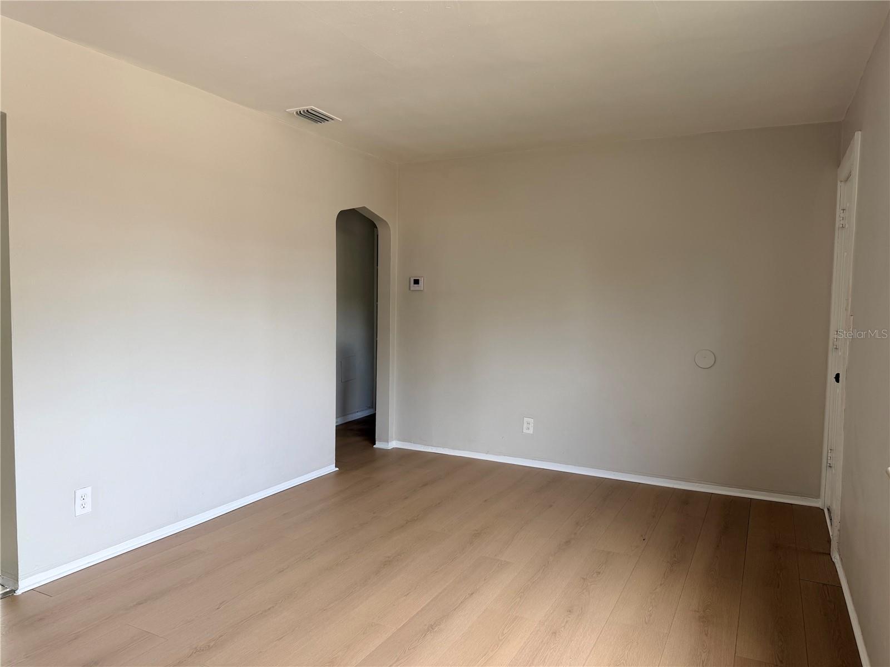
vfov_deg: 56.8
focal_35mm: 24
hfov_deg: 71.6
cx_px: 445
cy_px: 334
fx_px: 617
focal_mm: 6.76
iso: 80
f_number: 1.78
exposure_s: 1/121
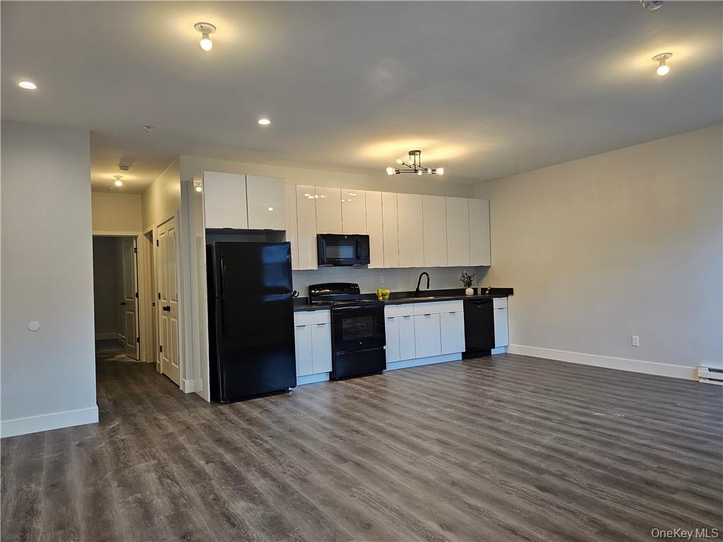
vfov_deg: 58.9
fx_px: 480
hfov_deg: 73.9
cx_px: 362
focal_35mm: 23
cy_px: 271
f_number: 1.7
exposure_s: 1/120
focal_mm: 6.3
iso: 160
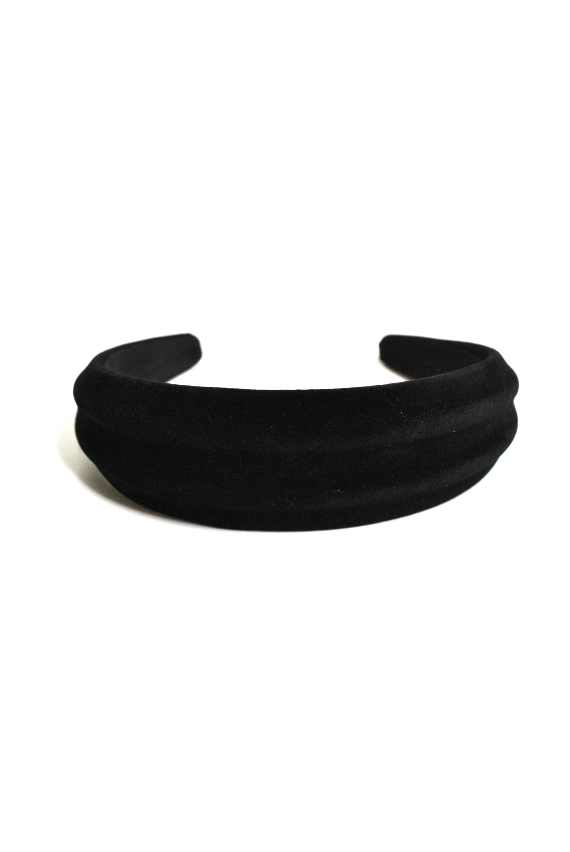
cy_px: 426
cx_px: 285
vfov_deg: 38.8
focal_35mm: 51
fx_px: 1208
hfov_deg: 26.6
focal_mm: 34
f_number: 5
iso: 200
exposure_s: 1/125
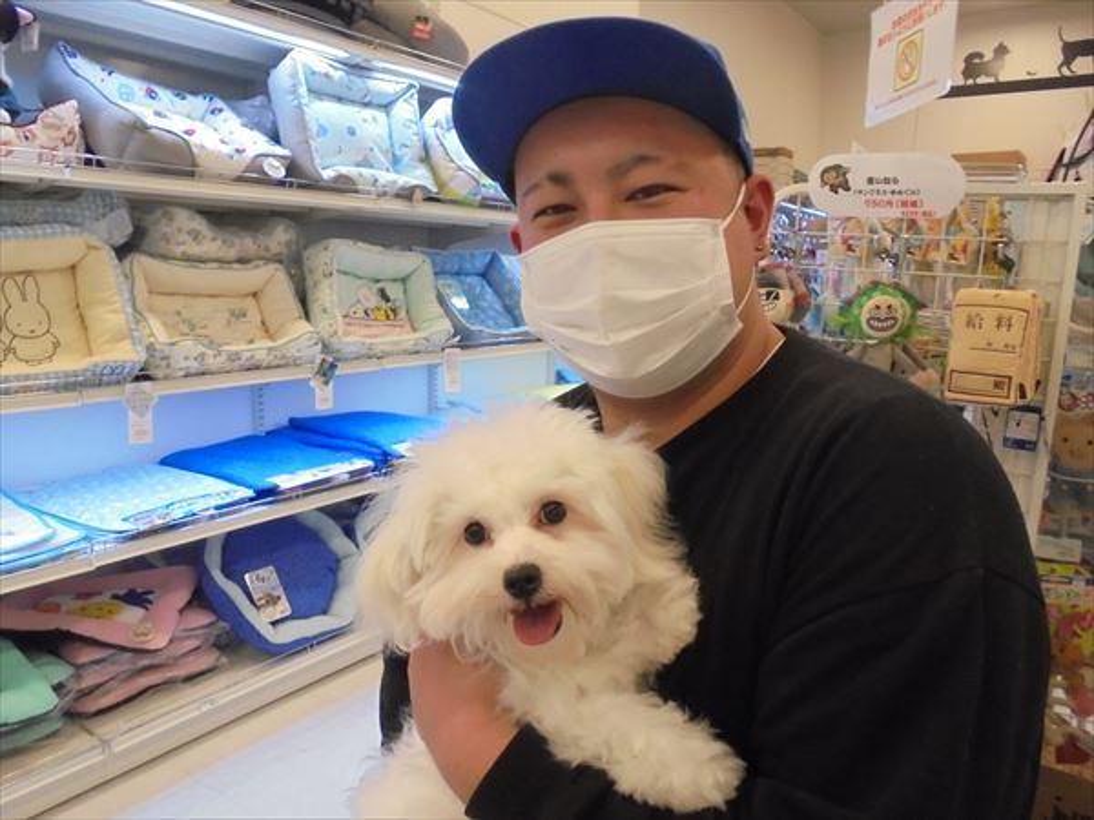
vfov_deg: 53.1
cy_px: 410
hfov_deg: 67.3
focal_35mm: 26
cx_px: 547
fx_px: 822
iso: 400
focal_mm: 4.6
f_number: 3.5
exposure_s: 1/125
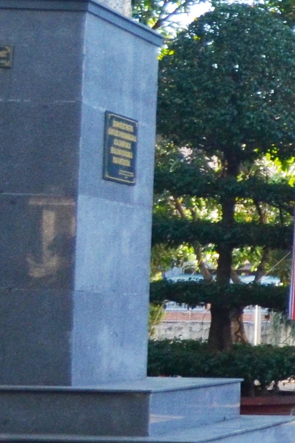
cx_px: 1004
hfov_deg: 7.6
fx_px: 1819
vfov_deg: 13.9
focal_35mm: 148
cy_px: 231
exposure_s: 1/1000
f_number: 4
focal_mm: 18
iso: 560
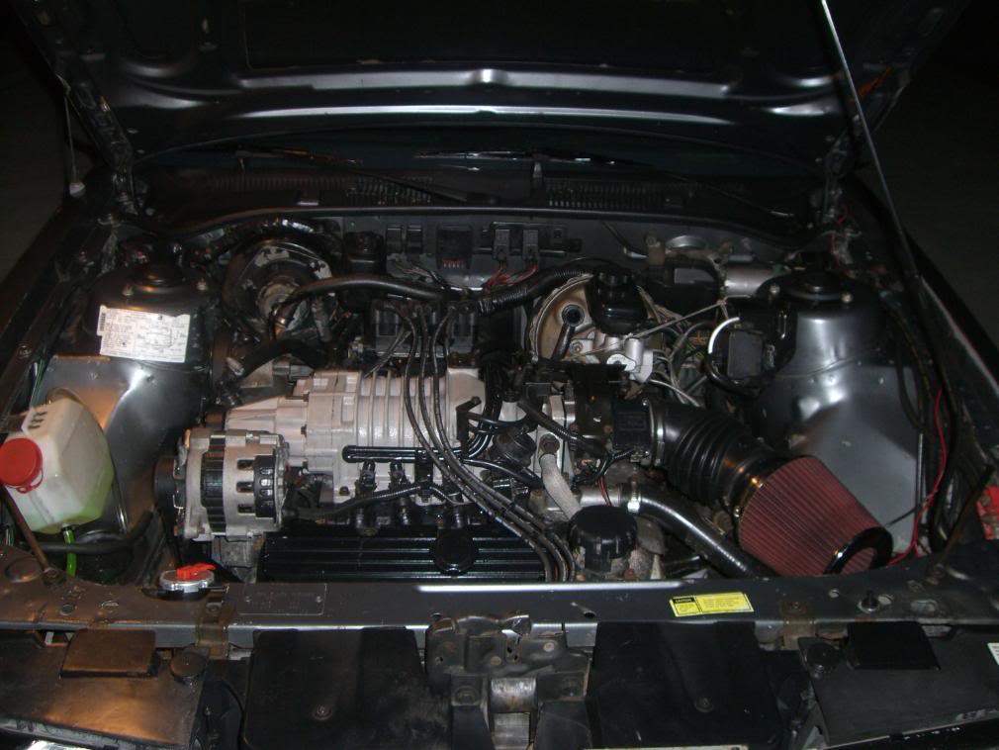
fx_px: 1097
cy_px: 375
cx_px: 500
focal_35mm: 38
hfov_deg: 49.0
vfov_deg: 37.7
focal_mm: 6.2
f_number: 2.7
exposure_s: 1/30
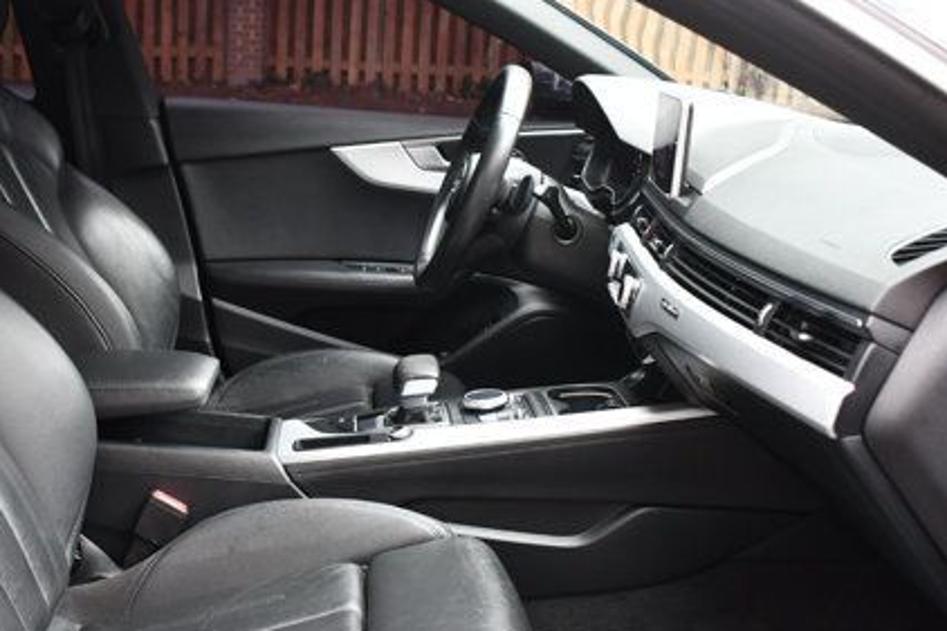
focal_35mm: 47
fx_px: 1236
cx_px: 393
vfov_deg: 28.6
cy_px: 333
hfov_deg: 41.8
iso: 1100
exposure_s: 1/125
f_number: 3.8
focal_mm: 21
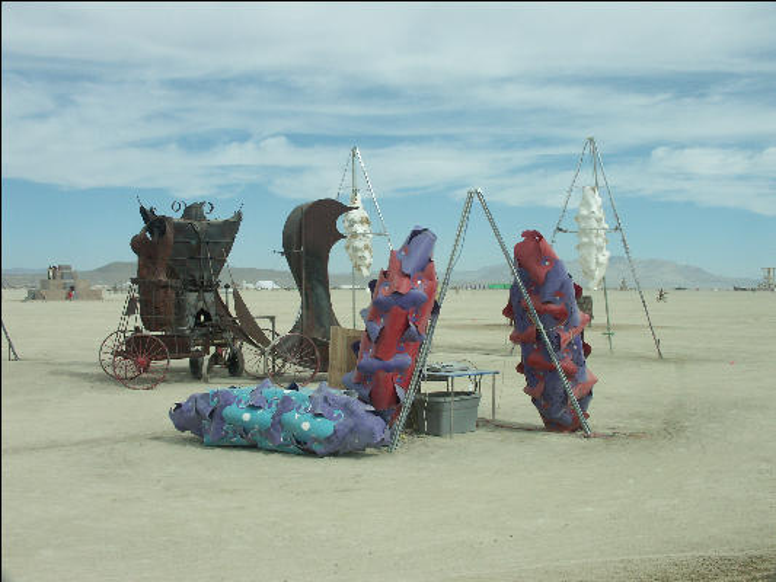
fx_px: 830
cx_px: 388
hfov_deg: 50.1
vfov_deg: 38.7
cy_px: 291
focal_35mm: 37
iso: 100
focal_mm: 9.58
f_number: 9
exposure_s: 1/500
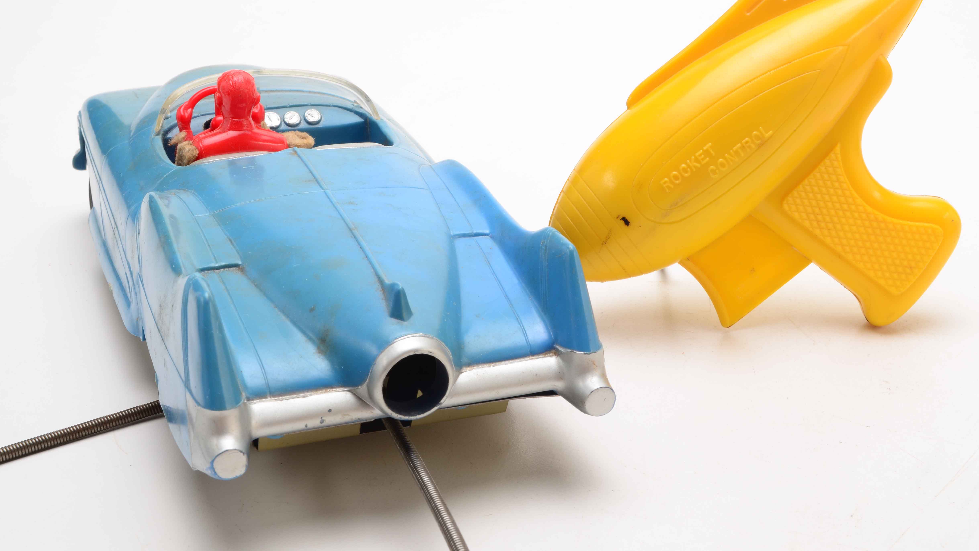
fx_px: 1441
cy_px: 226
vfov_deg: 21.6
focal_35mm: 56
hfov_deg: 37.5
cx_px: 495
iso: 100
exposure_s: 1/160
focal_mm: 35
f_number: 20
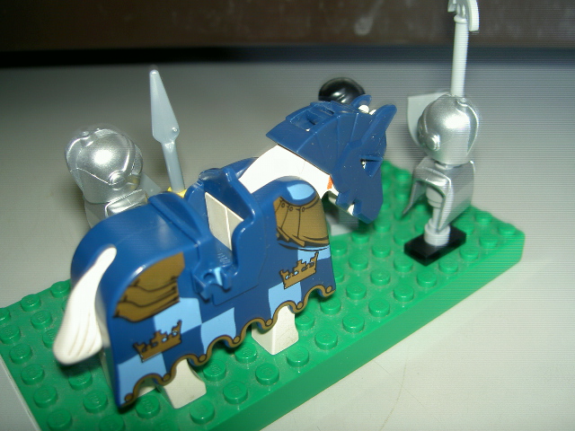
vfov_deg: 36.8
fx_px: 648
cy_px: 216
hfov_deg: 47.9
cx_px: 288
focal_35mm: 39
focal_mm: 8
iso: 50
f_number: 2.8
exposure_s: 1/60
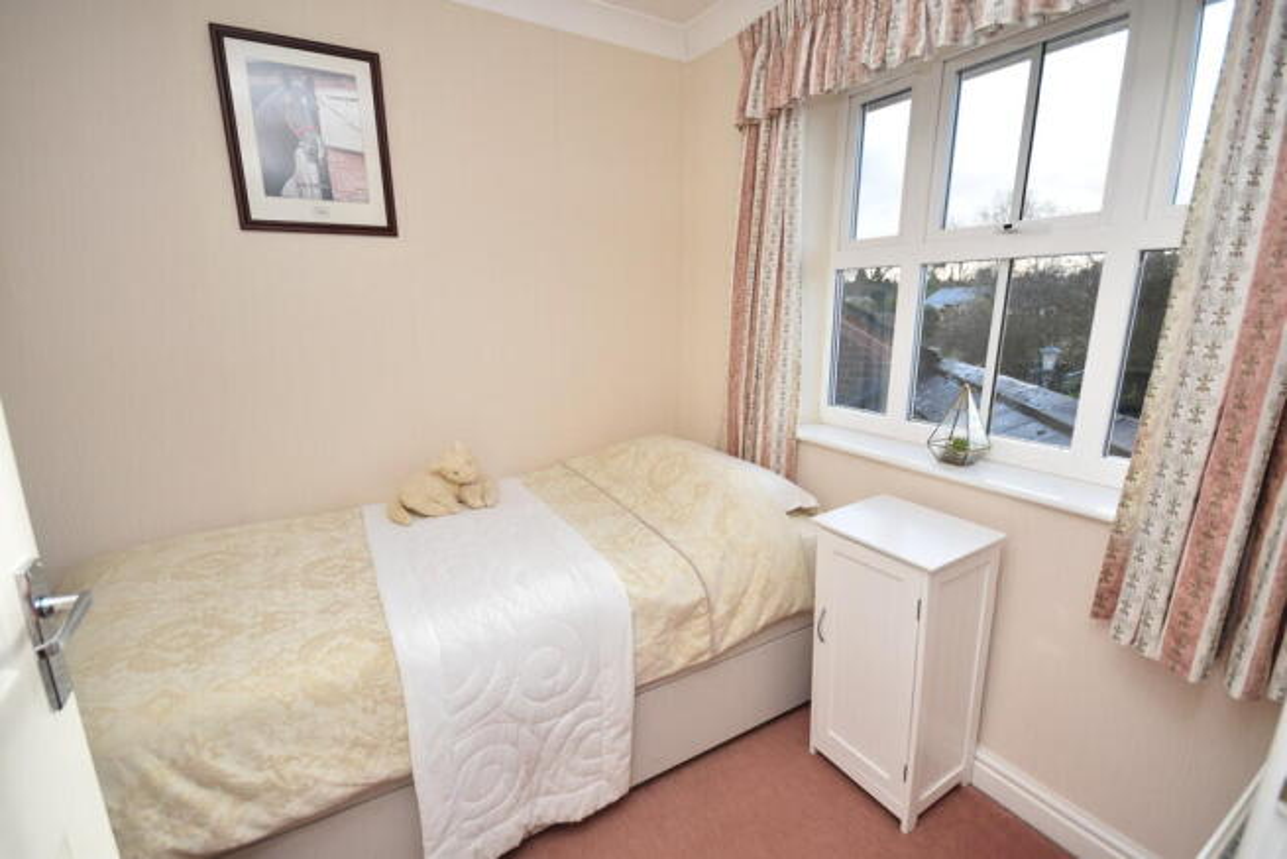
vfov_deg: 77.4
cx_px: 644
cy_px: 430
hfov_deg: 100.4
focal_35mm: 15
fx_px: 536
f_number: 5
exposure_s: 1/200
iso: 220
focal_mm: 10
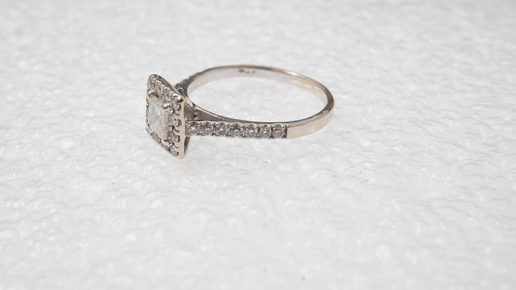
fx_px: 657
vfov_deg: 24.9
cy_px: 131
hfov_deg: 42.9
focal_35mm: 48
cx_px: 256
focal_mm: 30
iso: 400
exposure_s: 1/125
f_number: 22
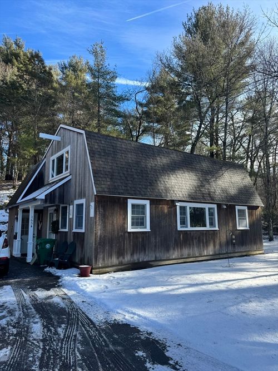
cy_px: 186
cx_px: 139
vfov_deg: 71.6
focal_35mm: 24
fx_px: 257
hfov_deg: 56.8
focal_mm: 6.76
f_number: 1.78
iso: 80
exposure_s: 1/1261
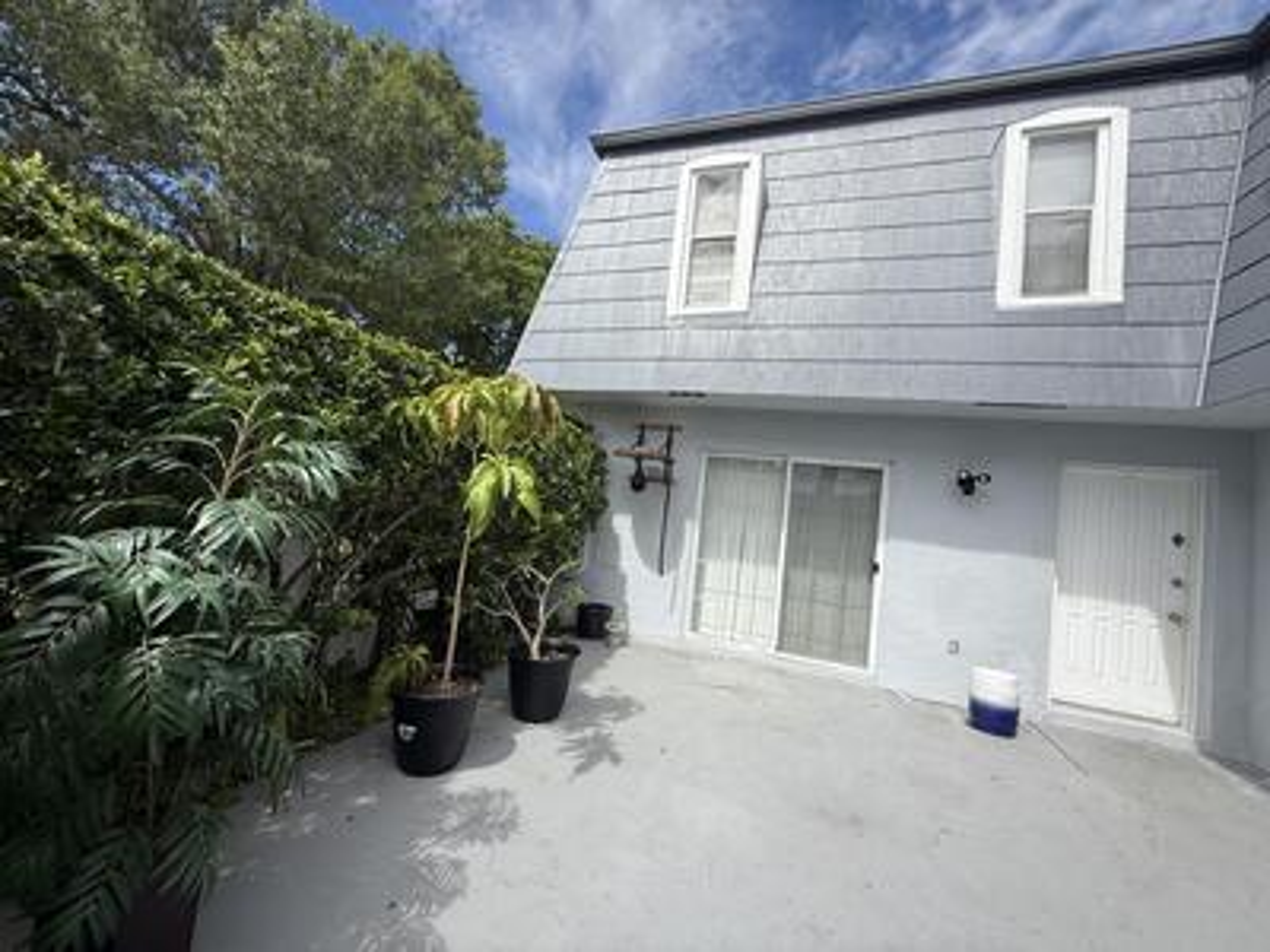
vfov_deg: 85.7
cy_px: 476
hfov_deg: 102.1
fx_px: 514
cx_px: 635
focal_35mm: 14
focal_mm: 2.22
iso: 50
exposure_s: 1/1901
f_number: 2.2
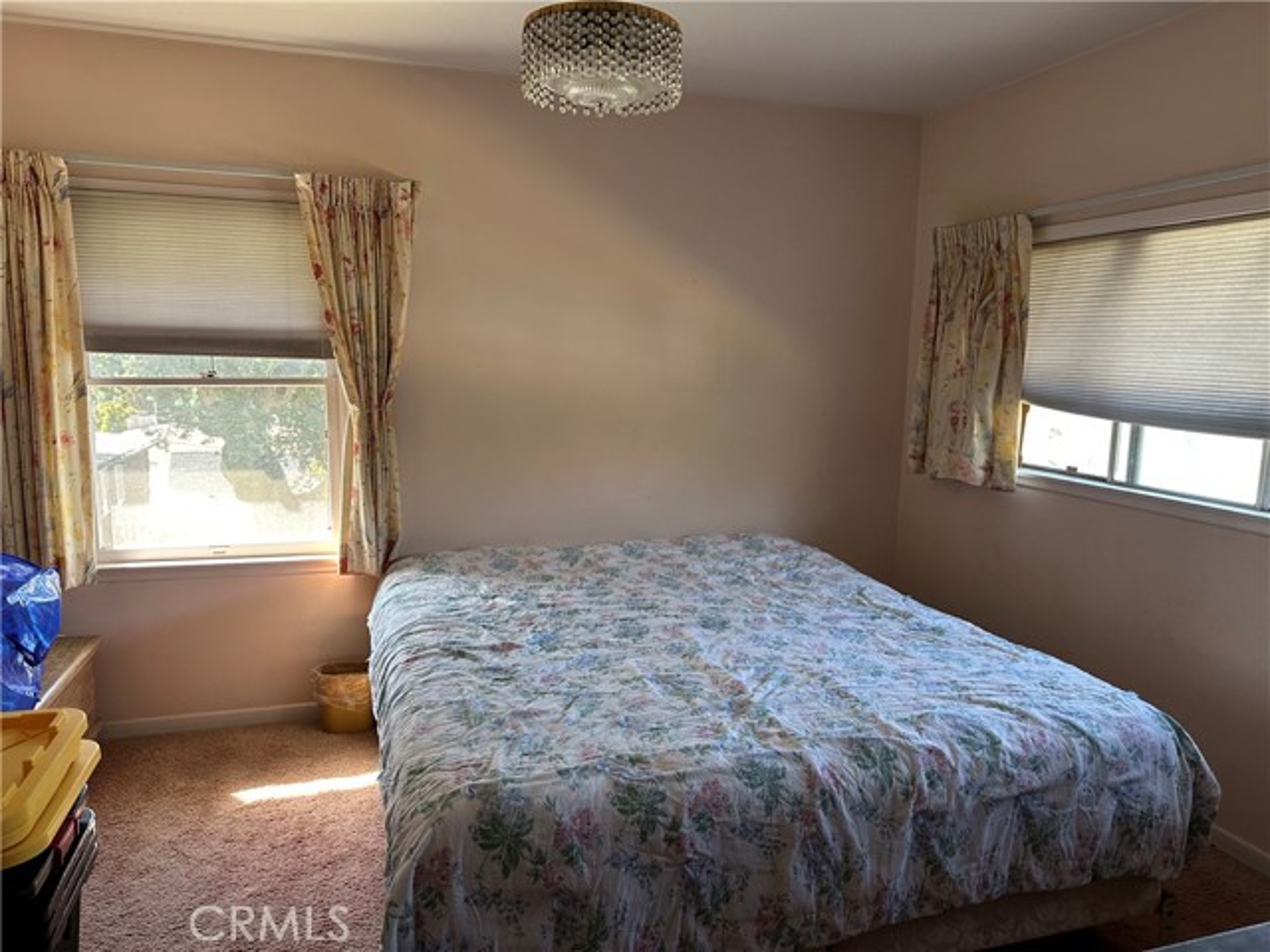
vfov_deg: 56.8
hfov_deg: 71.6
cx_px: 635
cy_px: 476
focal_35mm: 24
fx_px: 881
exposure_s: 1/121
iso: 160
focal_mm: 6.86
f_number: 1.78
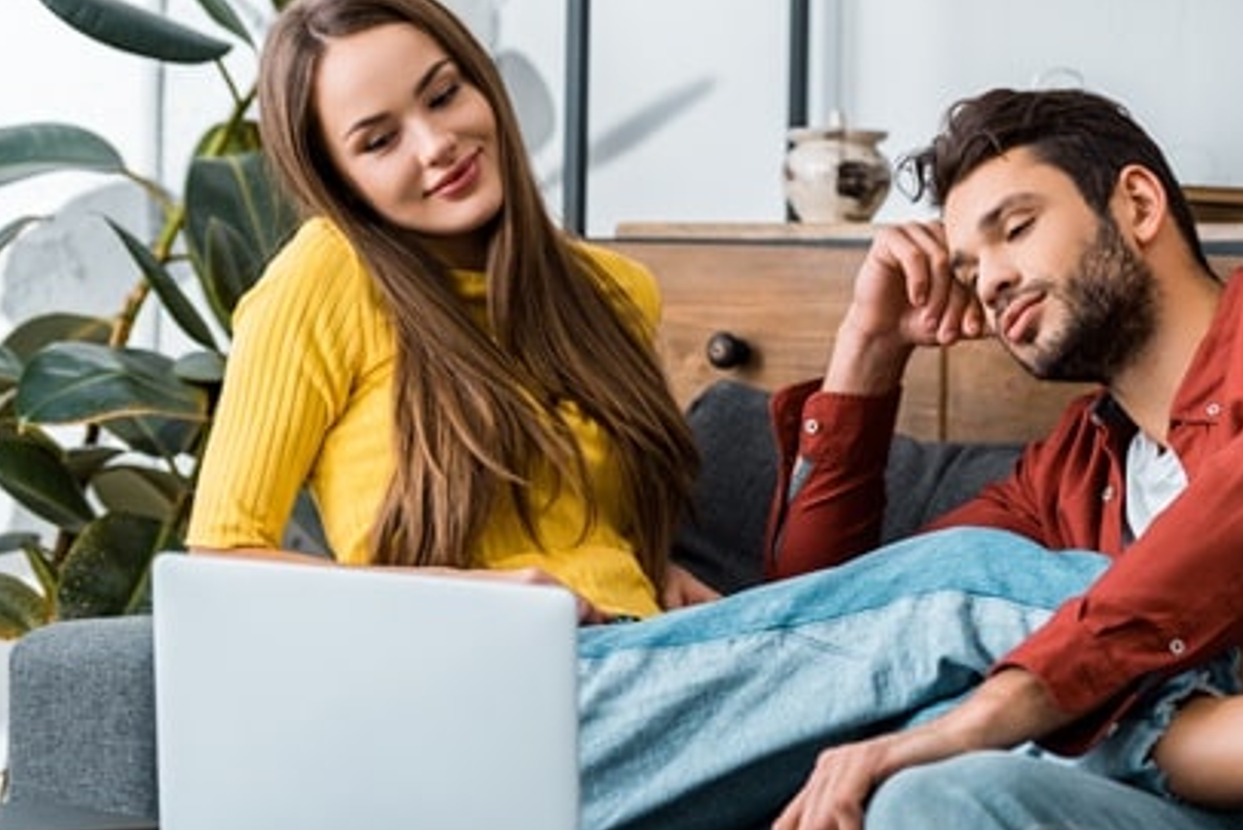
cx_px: 900
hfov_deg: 15.0
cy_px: 401
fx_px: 4697
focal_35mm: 136
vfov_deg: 10.1
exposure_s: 1/200
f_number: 3.5
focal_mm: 92
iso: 160
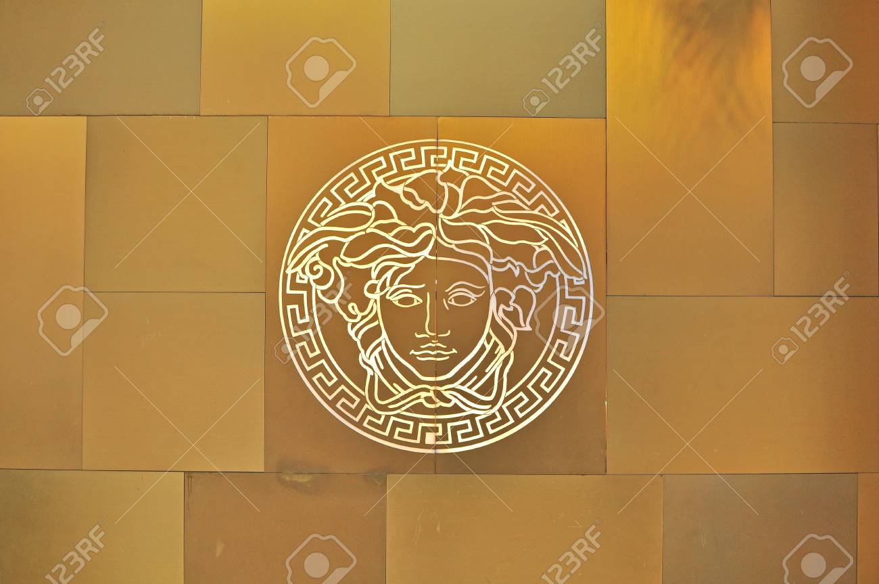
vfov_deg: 25.7
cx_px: 440
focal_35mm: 52
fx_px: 1280
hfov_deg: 37.9
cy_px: 292
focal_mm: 35
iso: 200
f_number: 5.6
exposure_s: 1/125
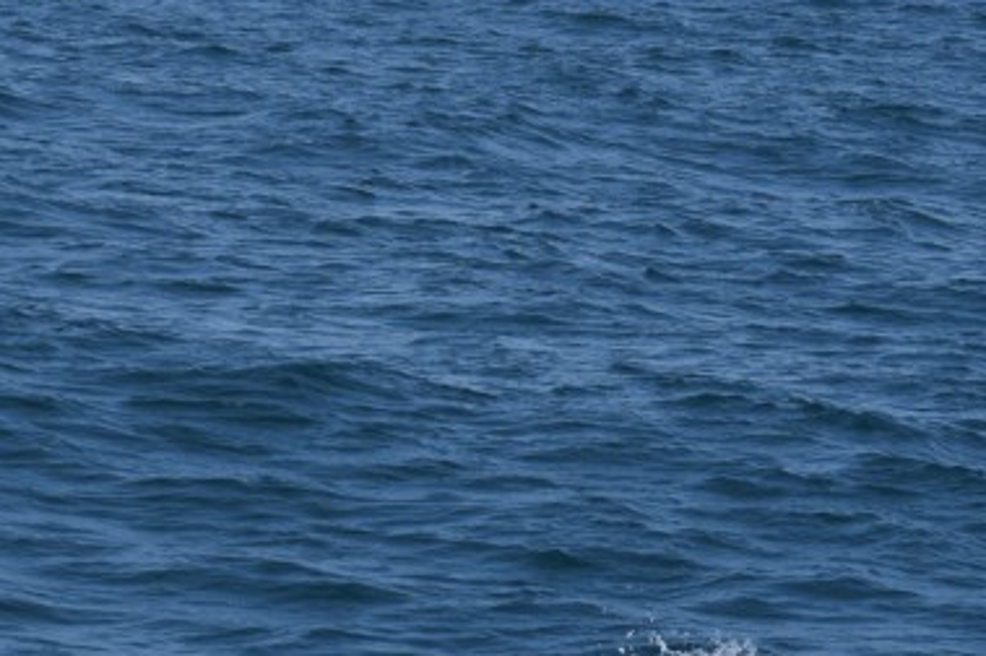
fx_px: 10535
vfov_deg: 3.6
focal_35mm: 385
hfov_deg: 5.4
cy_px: 773
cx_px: 112
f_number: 5.6
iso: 200
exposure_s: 1/1600
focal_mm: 90
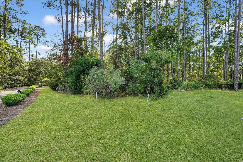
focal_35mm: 16
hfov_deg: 96.7
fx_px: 108
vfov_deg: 73.7
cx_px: 122
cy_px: 81
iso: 500
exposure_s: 1/100
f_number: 9
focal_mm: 16
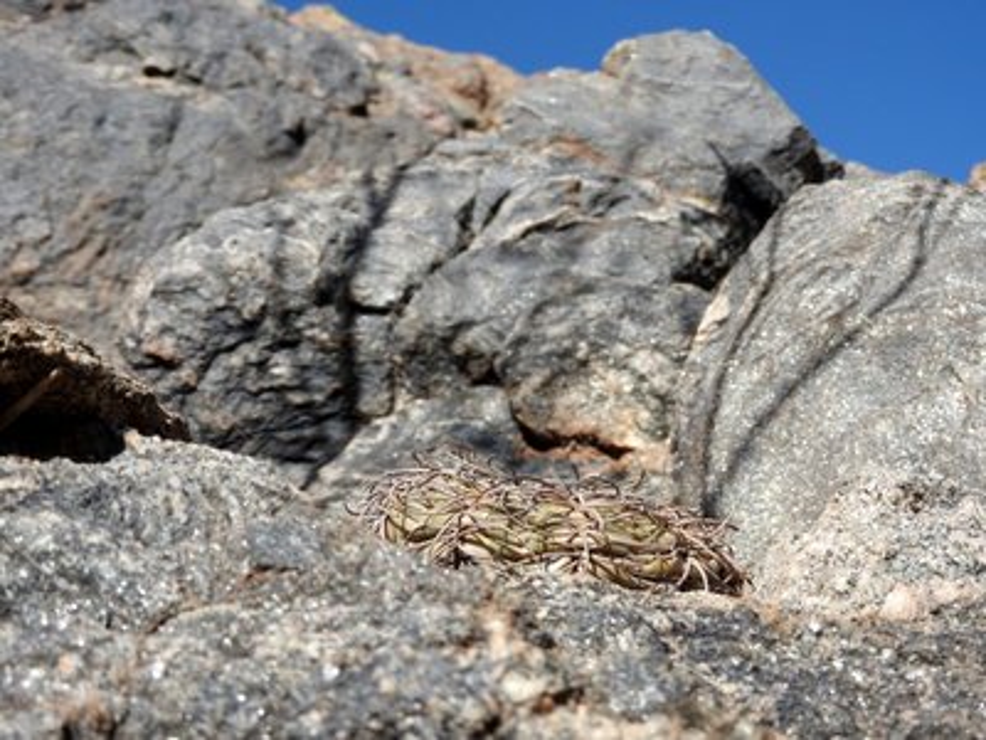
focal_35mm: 65
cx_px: 493
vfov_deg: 22.6
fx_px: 1851
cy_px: 370
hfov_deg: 29.8
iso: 100
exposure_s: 1/800
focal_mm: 11.6
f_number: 4.2
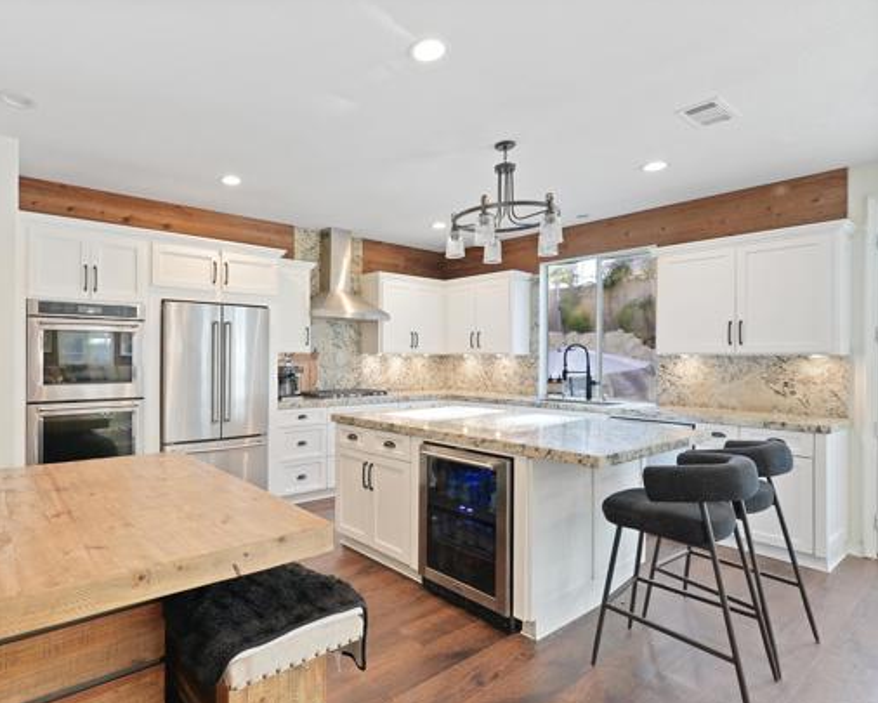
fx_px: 494
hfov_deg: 81.6
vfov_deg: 70.9
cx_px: 326
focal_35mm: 19
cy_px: 362
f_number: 4.5
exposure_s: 1/15
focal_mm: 16
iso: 1600
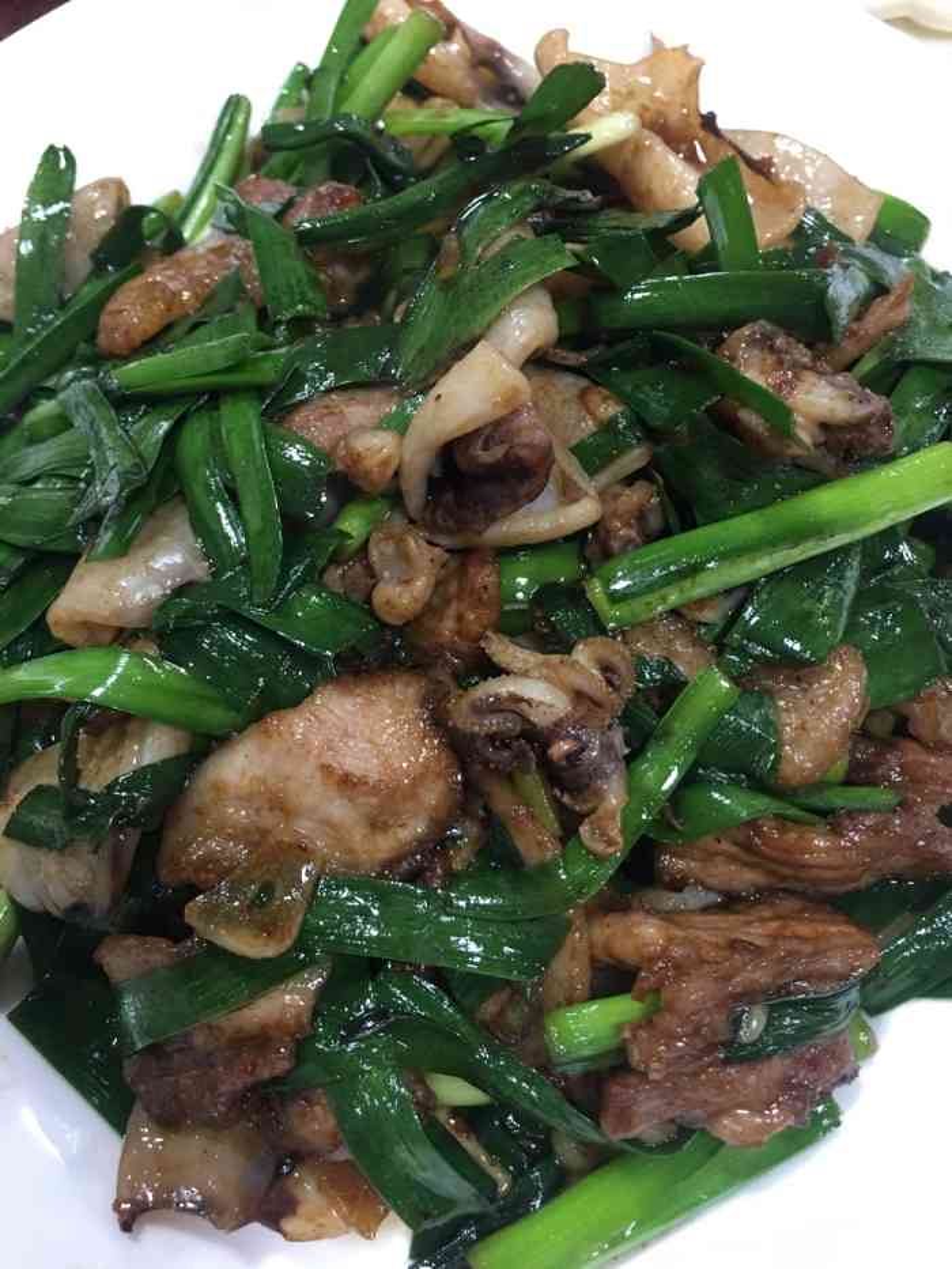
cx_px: 476
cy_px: 634
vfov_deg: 61.7
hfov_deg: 48.2
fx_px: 1063
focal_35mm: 29
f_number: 2.2
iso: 100
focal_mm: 4.15
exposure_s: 1/10
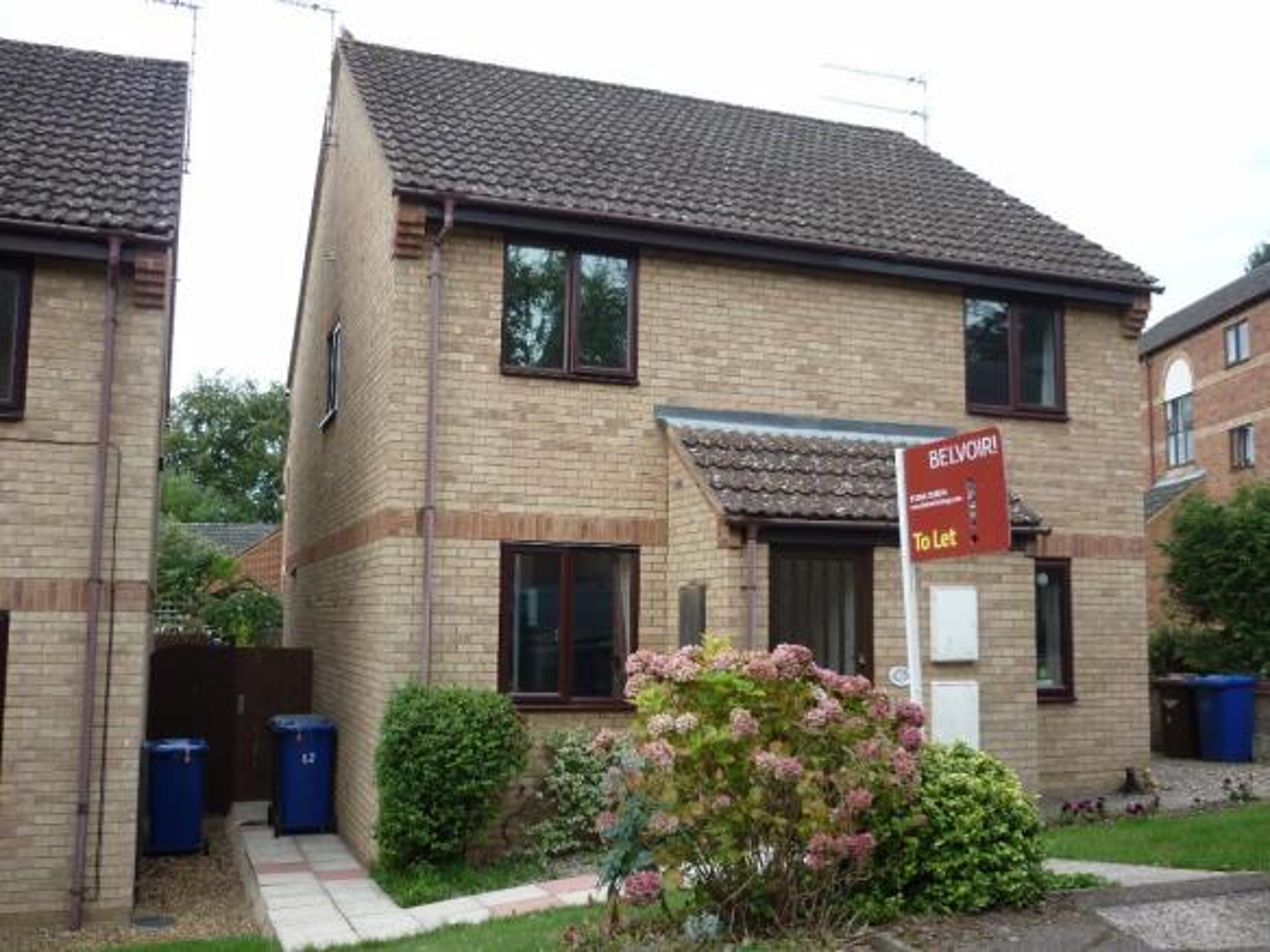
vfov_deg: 42.9
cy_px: 476
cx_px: 635
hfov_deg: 55.4
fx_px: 1210
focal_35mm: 33
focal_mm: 5.5
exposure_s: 1/250
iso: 80
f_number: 2.8
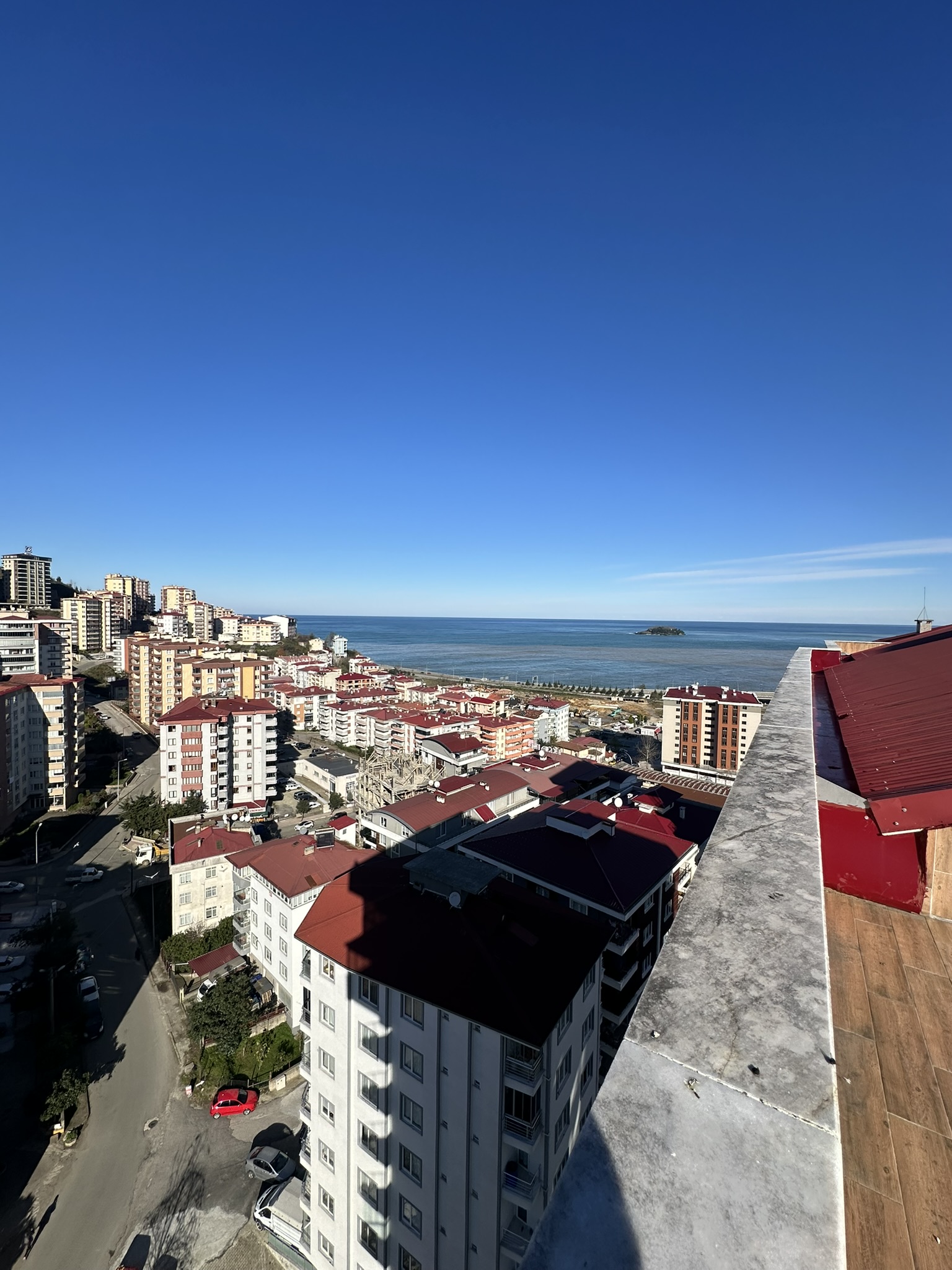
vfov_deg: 102.1
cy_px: 635
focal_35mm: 14
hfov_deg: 85.7
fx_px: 513
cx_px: 476
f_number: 2.2
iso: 50
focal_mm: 2.22
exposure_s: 1/3610
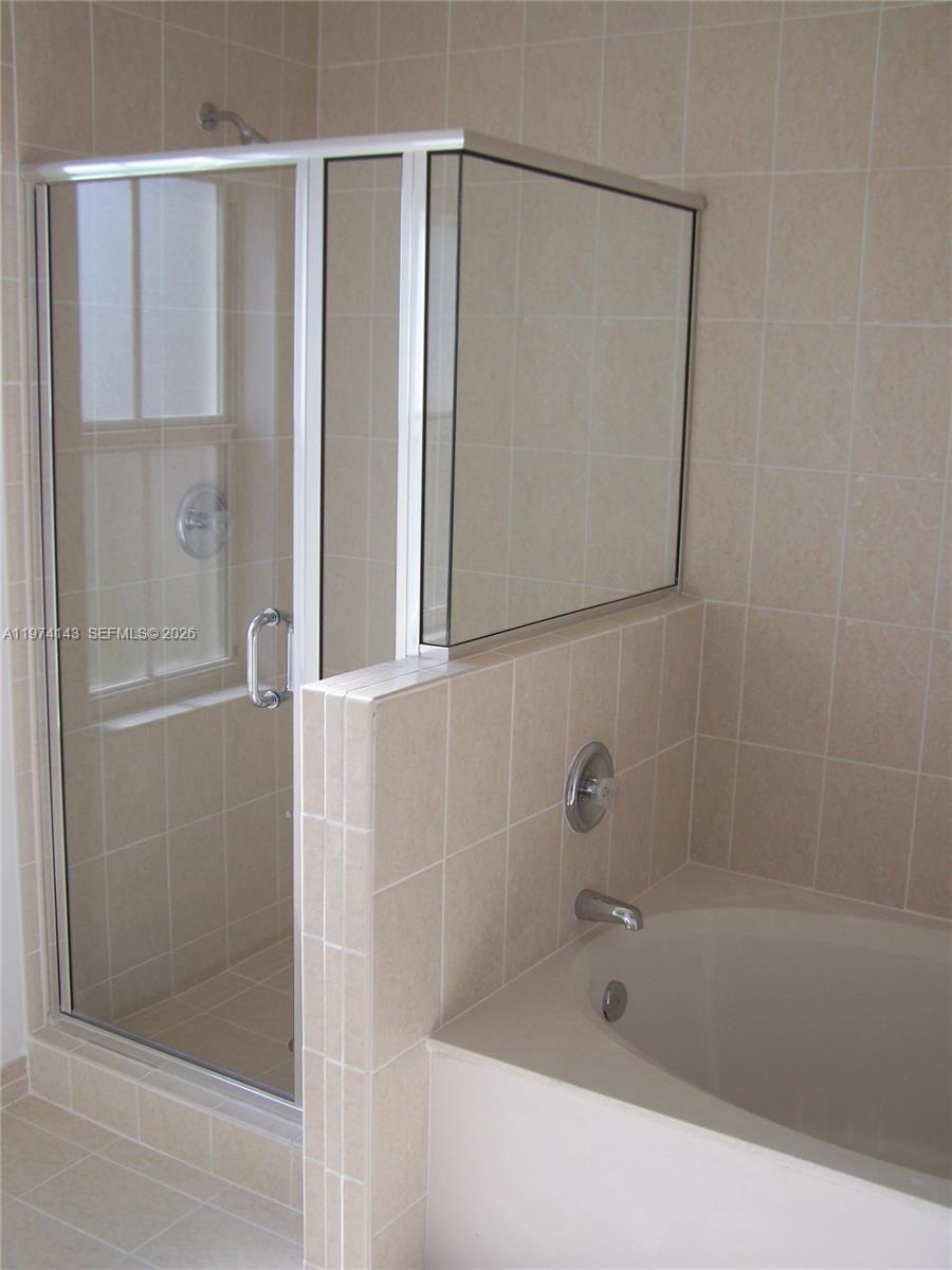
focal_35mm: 38
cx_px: 476
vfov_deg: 49.0
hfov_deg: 37.7
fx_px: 1393
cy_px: 635
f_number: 2.8
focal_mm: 6.3
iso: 64
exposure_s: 1/160
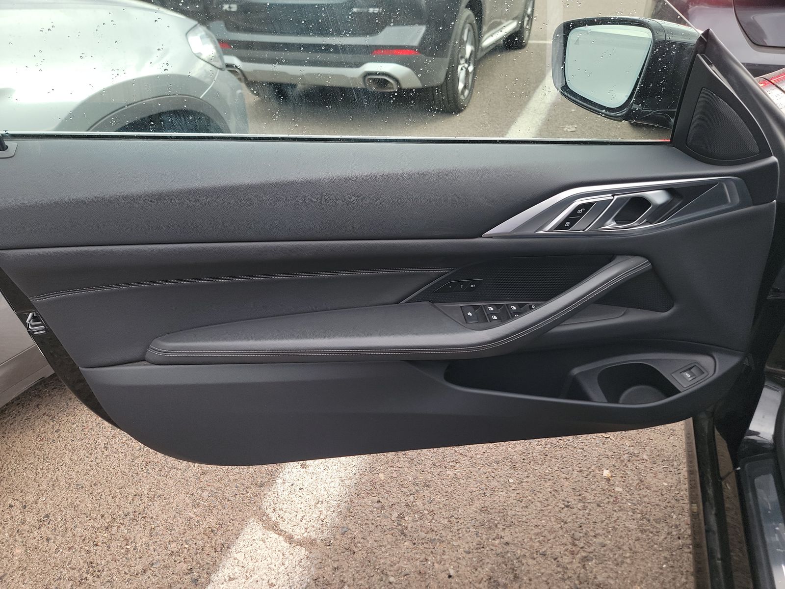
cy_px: 294
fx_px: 544
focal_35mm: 24
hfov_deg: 71.6
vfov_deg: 56.8
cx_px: 392
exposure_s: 1/119
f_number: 1.8
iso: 60
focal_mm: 6.7
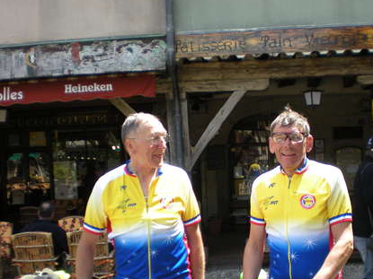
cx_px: 241
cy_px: 182
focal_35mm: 55
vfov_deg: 26.4
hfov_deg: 34.7
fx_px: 592
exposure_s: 1/210
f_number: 3.1
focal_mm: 6.3
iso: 64
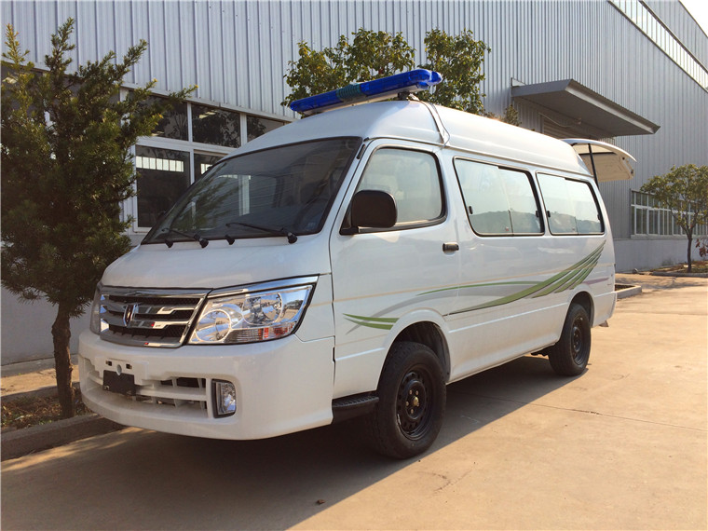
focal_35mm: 29
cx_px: 354
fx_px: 593
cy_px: 266
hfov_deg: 61.7
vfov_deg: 48.2
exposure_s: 1/1786
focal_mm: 4.15
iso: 32
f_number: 2.2
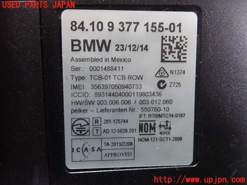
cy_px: 92
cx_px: 124
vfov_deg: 46.8
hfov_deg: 60.0
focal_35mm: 30
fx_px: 214
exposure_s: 1/100
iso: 800
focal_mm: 5.5
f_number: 2.3
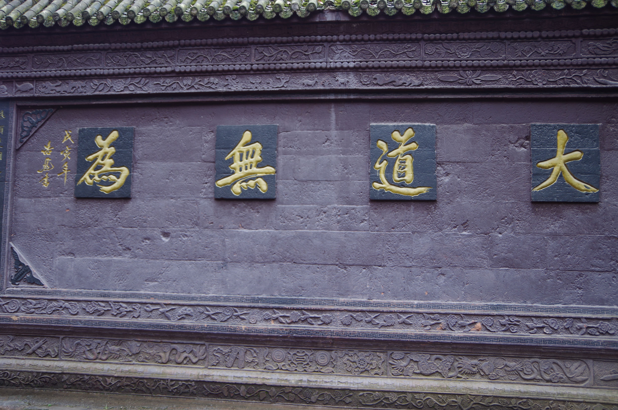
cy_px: 205
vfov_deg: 42.2
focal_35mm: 31
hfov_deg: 60.4
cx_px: 309
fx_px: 531
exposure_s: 1/50
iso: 100
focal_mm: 21
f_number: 4
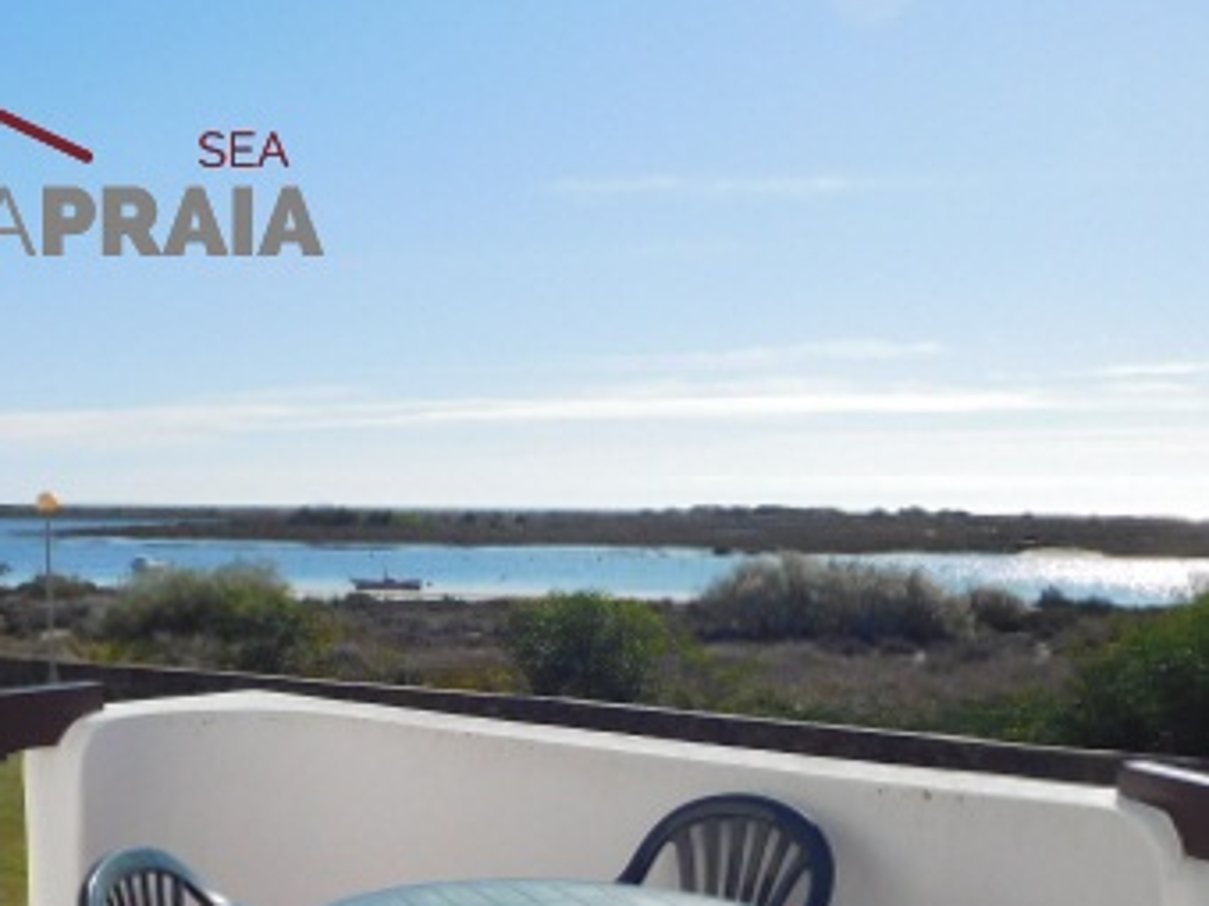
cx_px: 476
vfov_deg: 30.1
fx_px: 1642
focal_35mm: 47
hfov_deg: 40.2
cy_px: 732
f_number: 6.8
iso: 125
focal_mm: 4.5
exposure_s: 1/640
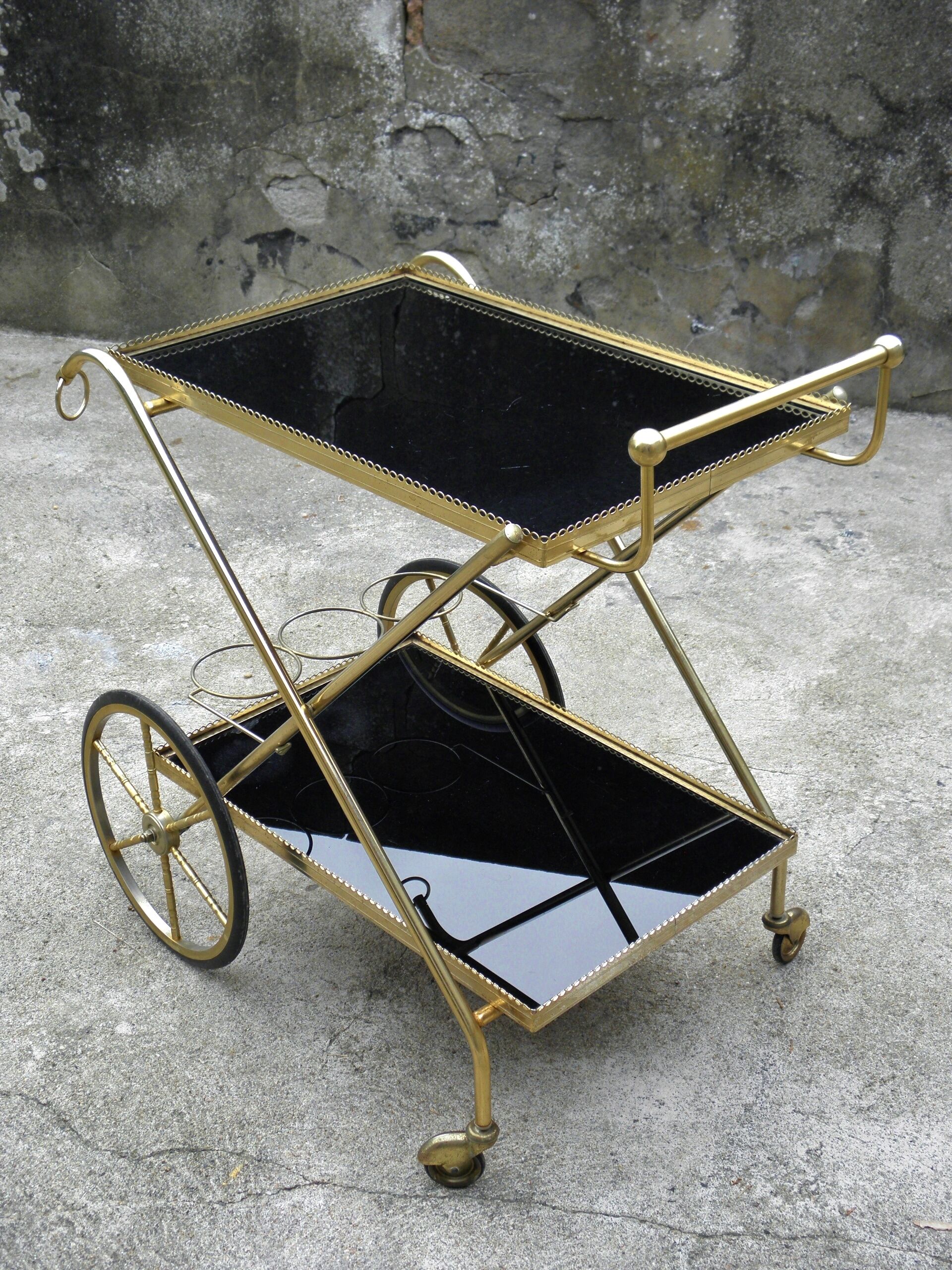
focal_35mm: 44
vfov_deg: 42.9
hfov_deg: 32.9
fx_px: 1613
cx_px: 476
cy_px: 635
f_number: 3.9
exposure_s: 1/40
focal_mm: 7.9
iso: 100
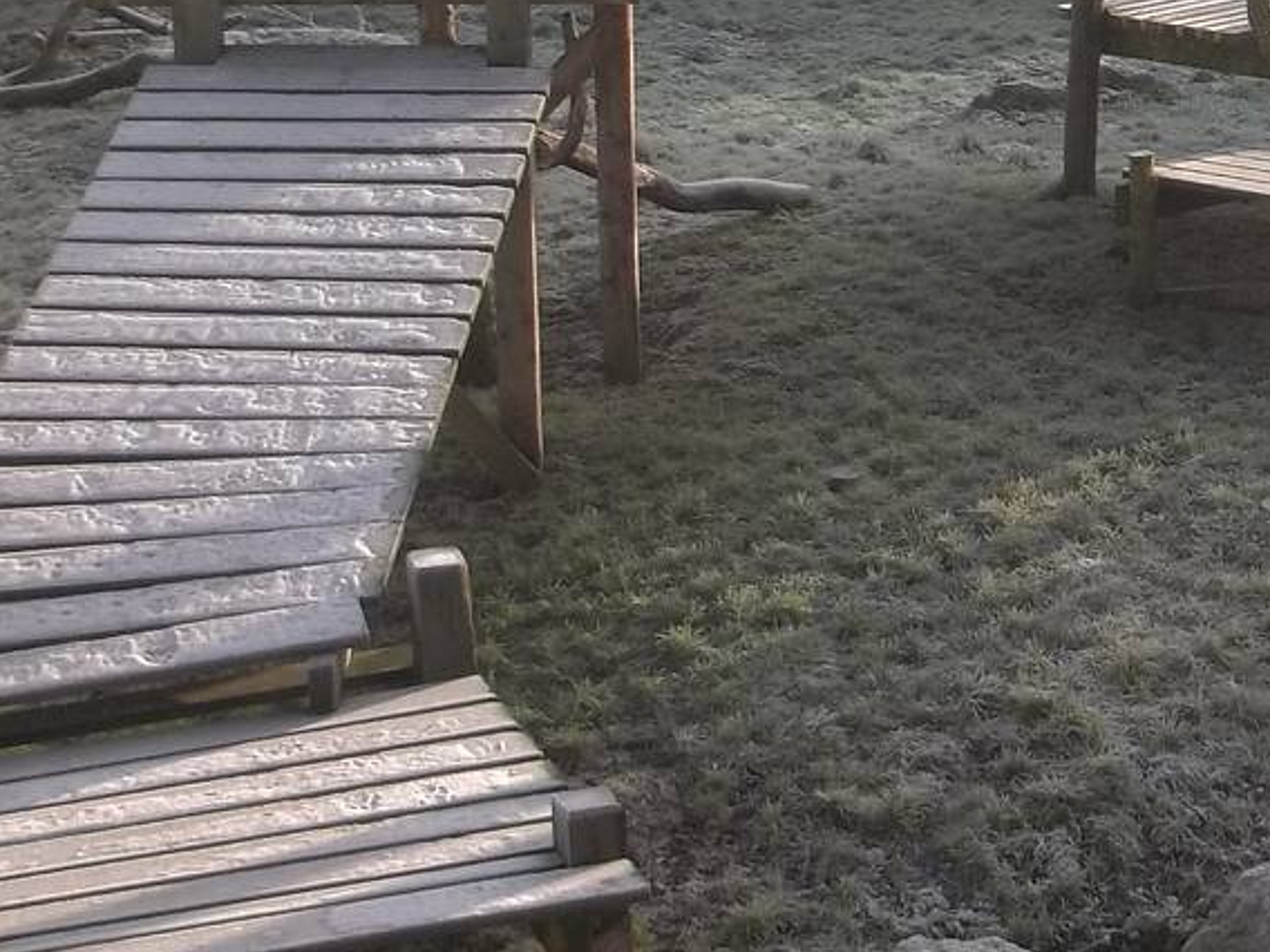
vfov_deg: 15.7
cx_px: 1248
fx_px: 3412
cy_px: 112
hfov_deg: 20.5
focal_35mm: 93
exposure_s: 1/500
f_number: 3.3
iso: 80
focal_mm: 5.9
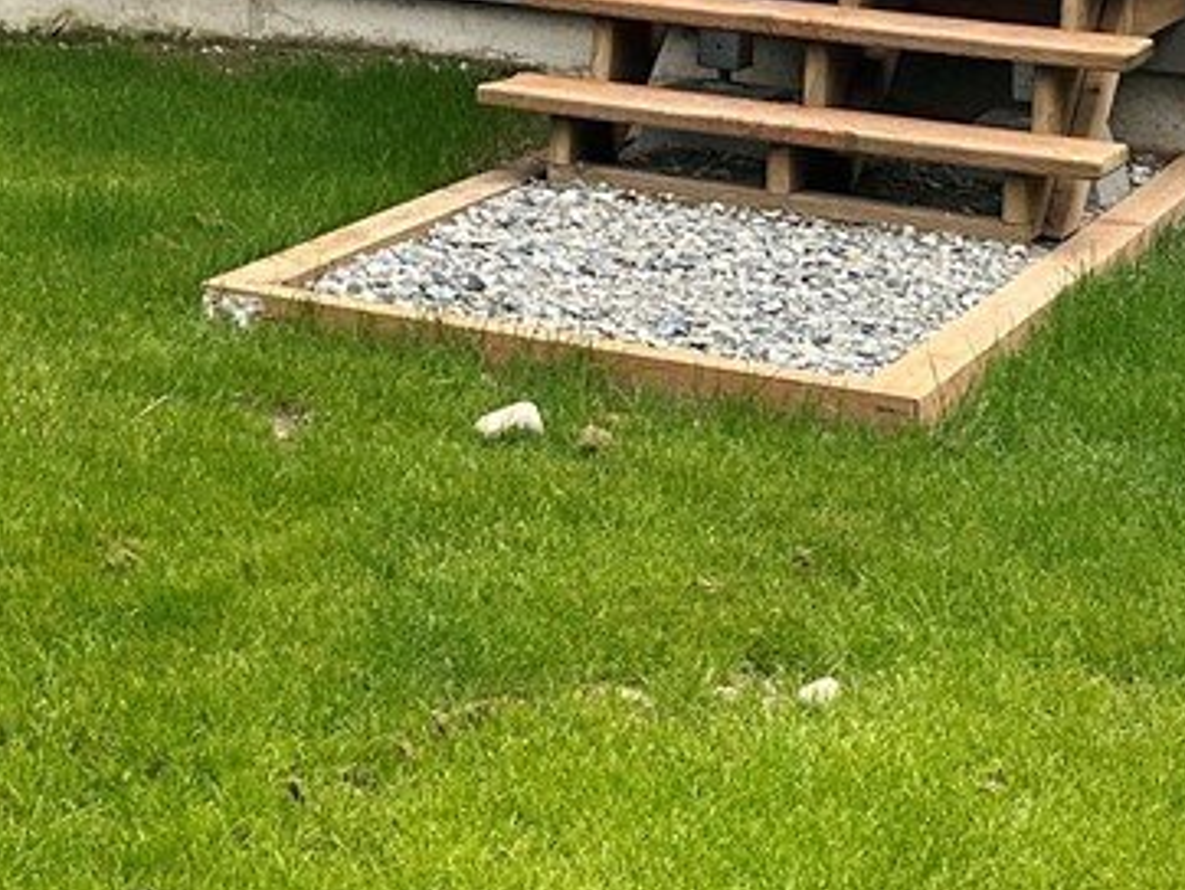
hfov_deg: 16.8
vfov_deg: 13.1
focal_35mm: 106
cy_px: -533
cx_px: -606
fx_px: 3631
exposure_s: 1/369
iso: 80
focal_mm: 6.86
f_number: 1.78
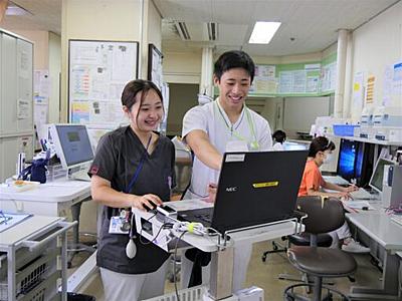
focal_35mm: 30
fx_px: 348
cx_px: 201
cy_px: 150
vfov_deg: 46.8
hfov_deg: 60.0
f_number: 3.6
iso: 400
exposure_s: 1/60
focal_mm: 15
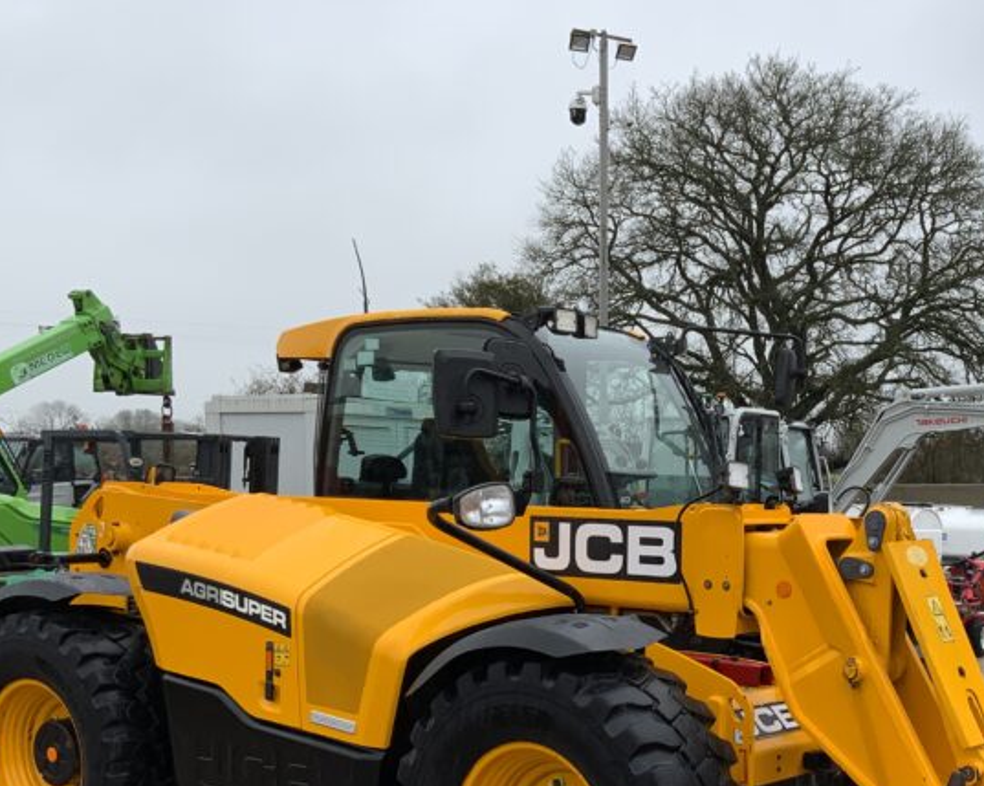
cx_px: 746
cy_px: 599
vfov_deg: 27.6
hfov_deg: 34.0
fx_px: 1572
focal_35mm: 54
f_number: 1.8
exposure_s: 1/130
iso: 16
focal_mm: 3
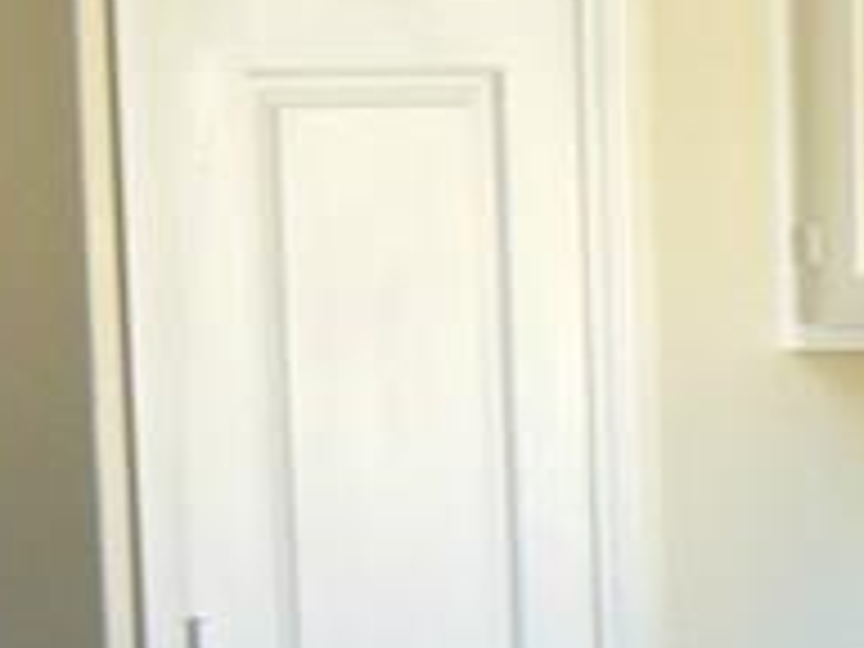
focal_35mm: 192
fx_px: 4792
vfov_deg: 7.5
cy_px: 1188
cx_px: 1166
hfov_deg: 10.1
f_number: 2.8
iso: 100
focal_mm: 6
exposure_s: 1/30
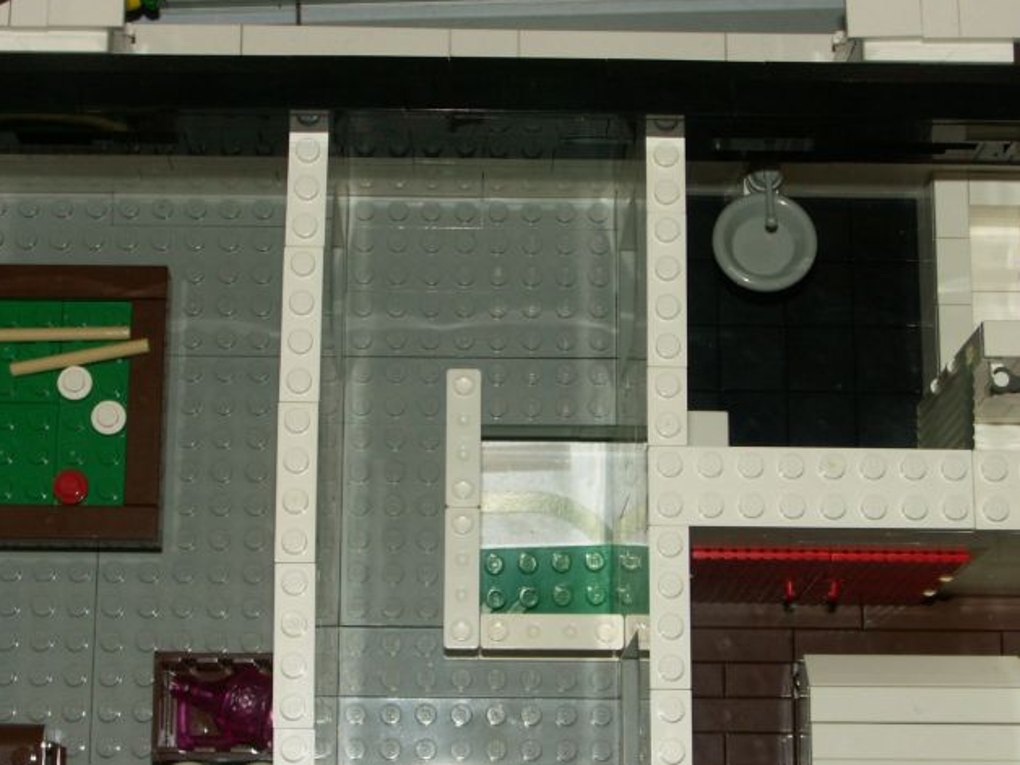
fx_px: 2210
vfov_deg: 19.6
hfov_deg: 26.0
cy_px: 504
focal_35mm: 75
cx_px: 491
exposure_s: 1/50
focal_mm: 11.71
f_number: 5.6
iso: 200
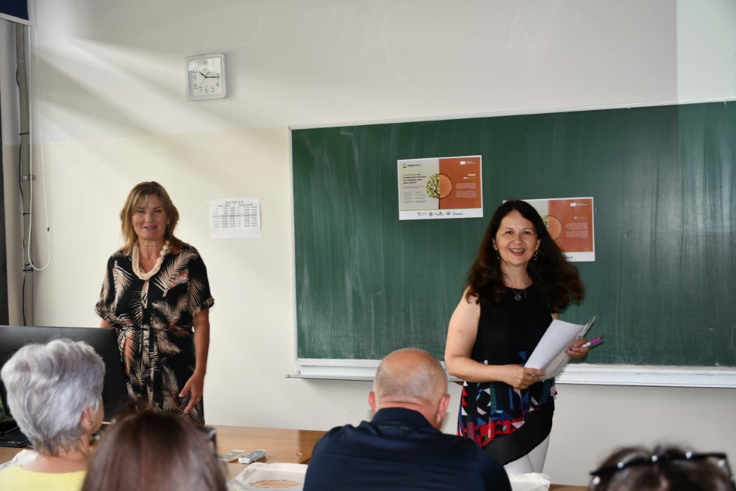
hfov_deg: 43.6
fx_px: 920
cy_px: 246
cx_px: 368
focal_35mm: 45
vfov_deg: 29.9
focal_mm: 30
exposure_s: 1/100
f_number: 4
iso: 400
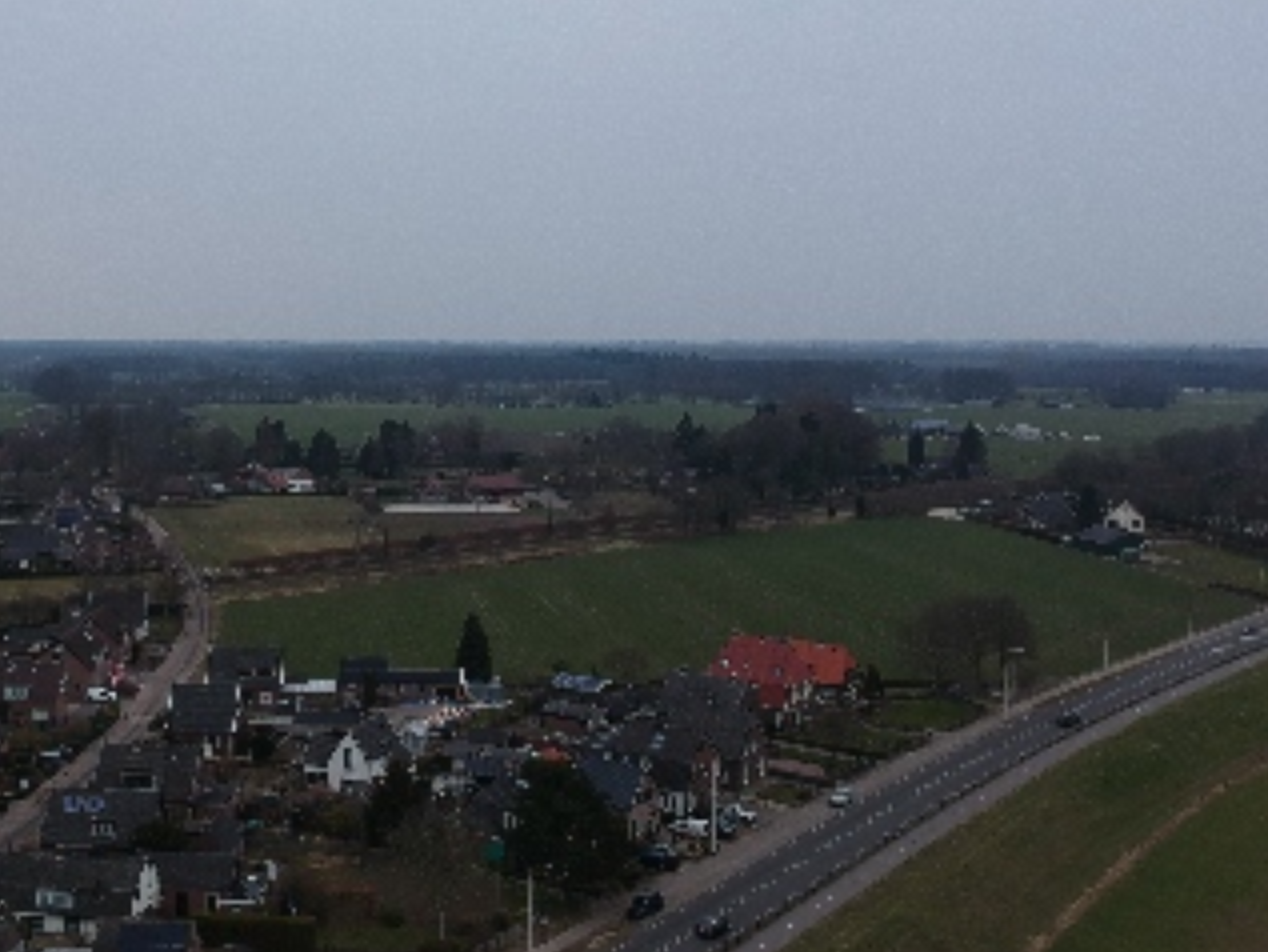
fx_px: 1539
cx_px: 418
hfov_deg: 44.1
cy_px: 380
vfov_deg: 34.3
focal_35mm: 42
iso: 100
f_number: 2.6
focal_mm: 4.49
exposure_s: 1/800
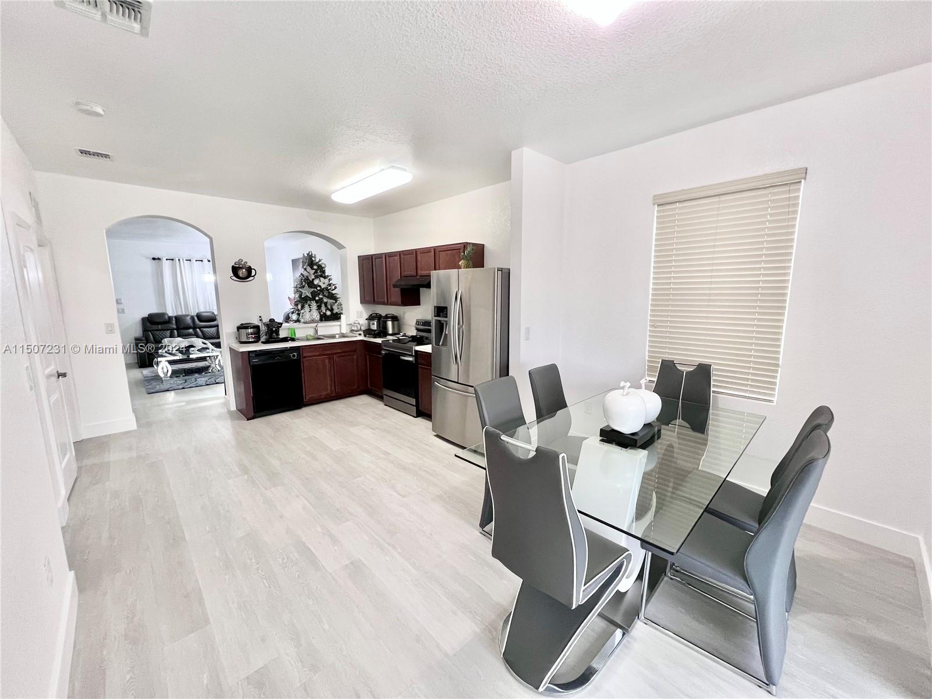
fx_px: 350
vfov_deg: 89.9
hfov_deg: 106.2
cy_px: 350
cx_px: 466
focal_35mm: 13
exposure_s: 1/60
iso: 160
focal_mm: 1.57
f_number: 1.8
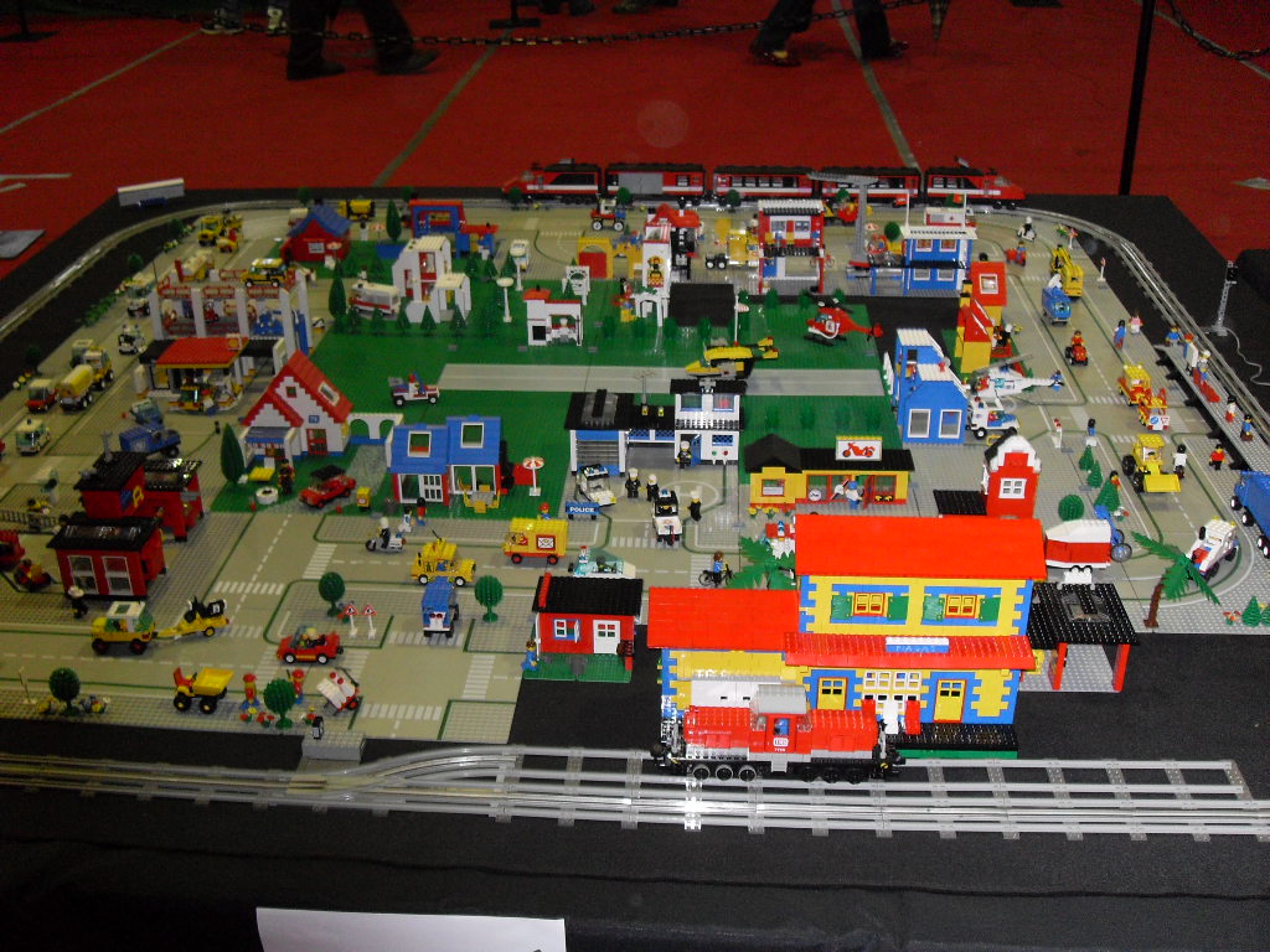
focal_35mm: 37
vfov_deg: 38.7
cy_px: 476
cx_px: 635
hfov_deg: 50.1
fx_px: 1357
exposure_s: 1/45
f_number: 2.8
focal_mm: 6.3
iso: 240
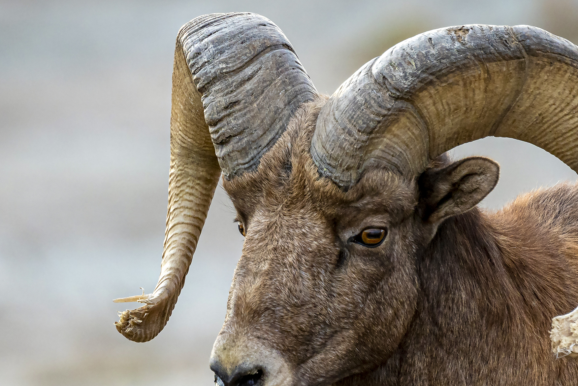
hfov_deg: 3.0
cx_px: 302
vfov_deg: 2.0
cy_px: 288
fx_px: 11000
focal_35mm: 685
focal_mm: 400
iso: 640
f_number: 5.6
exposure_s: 1/640
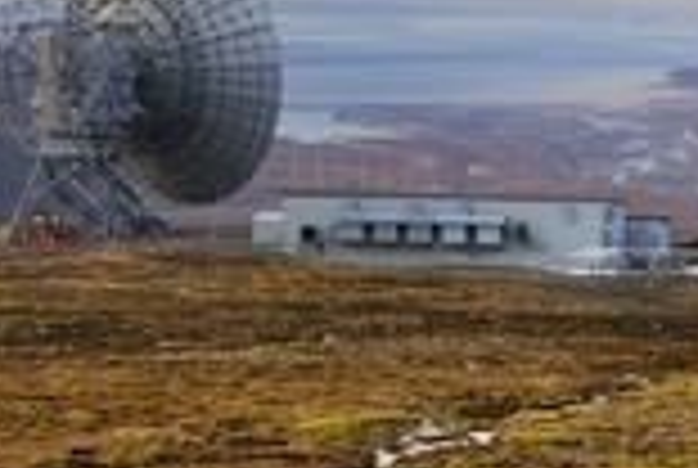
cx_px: 766
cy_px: 234
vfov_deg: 11.6
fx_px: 2312
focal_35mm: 119
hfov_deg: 16.6
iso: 200
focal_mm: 44
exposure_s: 1/160
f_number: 6.3
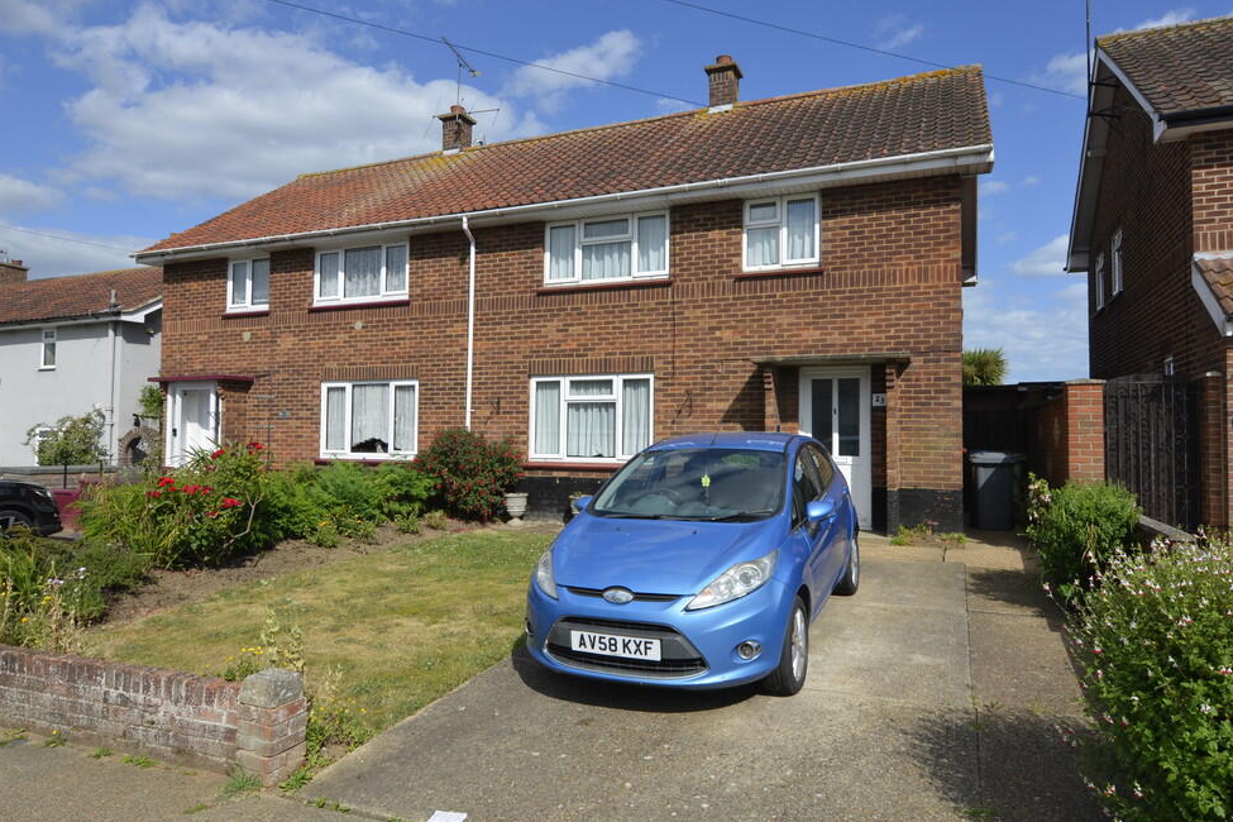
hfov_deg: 78.6
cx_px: 620
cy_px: 396
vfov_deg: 57.2
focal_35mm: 22
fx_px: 753
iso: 100
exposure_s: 1/320
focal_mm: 14
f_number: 9
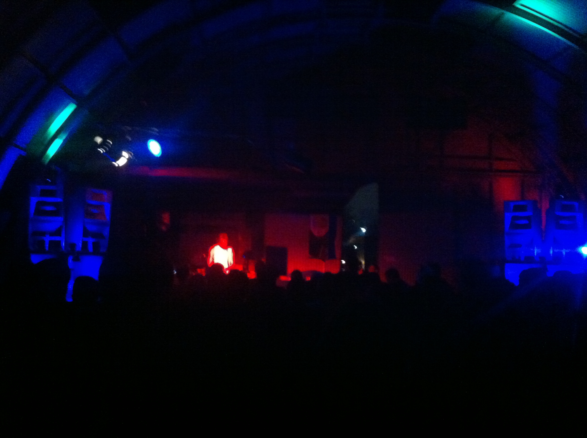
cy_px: 219
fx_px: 593
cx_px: 294
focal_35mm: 35
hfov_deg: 52.7
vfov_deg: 40.6
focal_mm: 3.85
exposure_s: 1/15
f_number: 2.8
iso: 1000
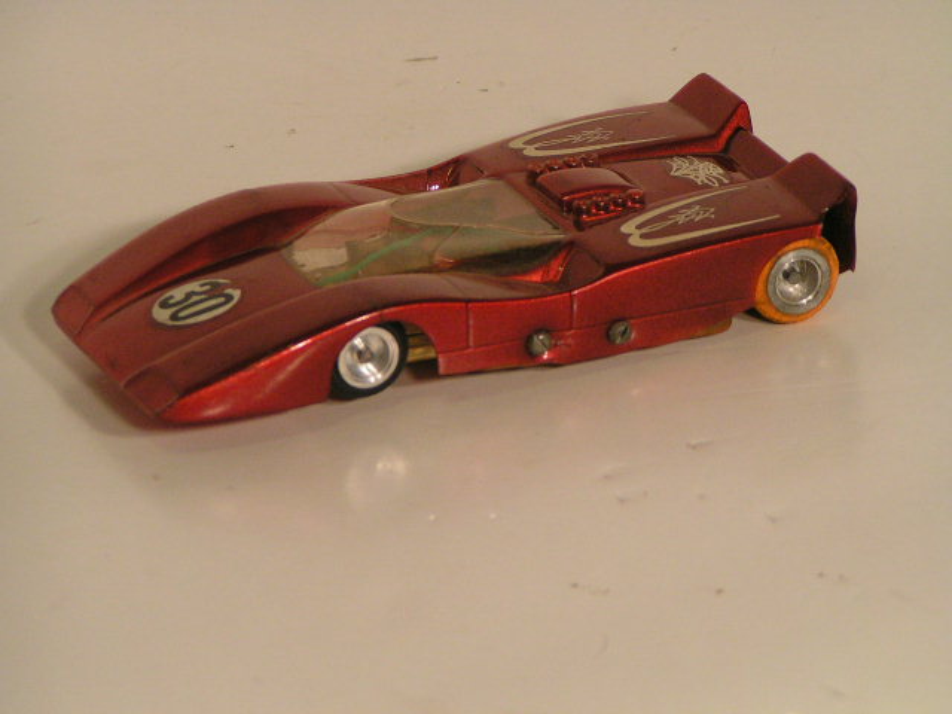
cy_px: 357
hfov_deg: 9.6
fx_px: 5665
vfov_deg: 7.2
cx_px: 476
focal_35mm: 206
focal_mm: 31.5
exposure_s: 1/250
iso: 125
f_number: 3.5
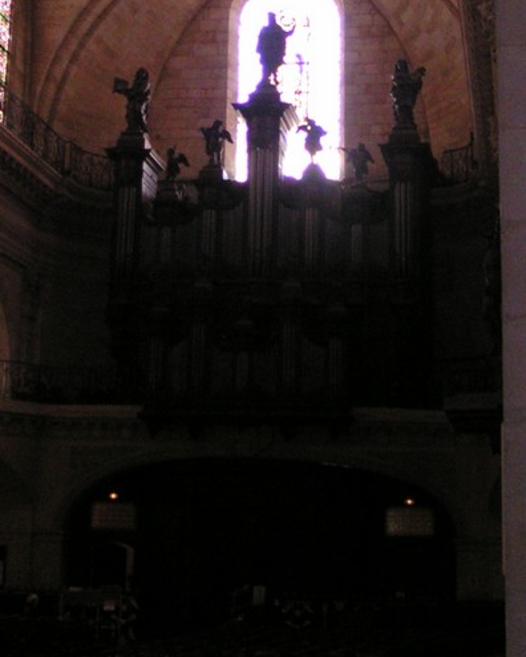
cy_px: 46
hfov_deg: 19.2
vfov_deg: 23.1
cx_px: 252
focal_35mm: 80
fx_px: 1557
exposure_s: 1/25
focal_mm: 5.8
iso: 200
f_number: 2.8
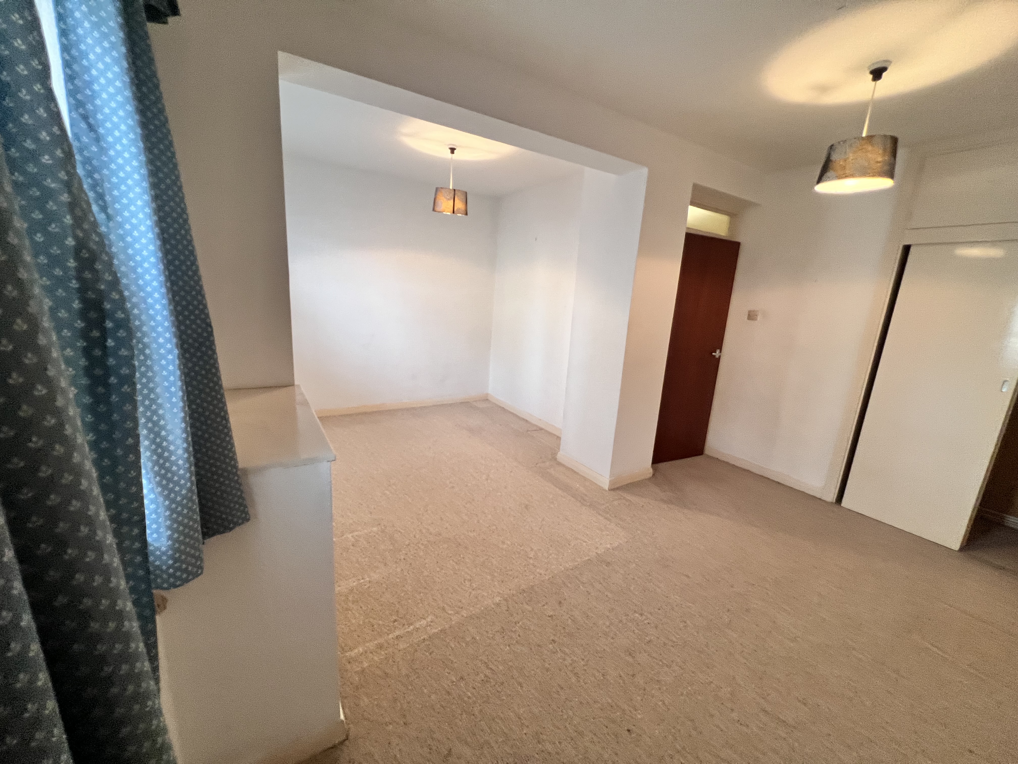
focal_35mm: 13
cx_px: 509
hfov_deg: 106.2
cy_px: 382
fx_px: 382
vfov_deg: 89.9
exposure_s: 1/100
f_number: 1.8
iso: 250
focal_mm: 1.57
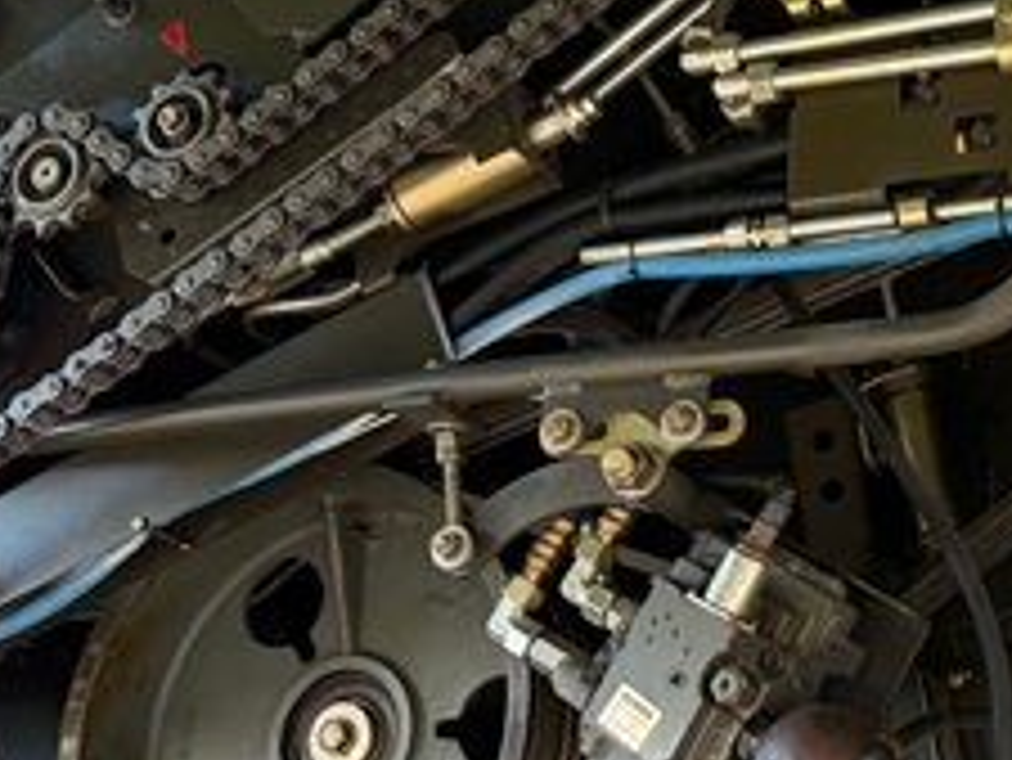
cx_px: 882
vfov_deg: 18.4
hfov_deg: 23.8
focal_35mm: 80
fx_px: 2340
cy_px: 411
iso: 200
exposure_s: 1/139
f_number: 1.78
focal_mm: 6.76
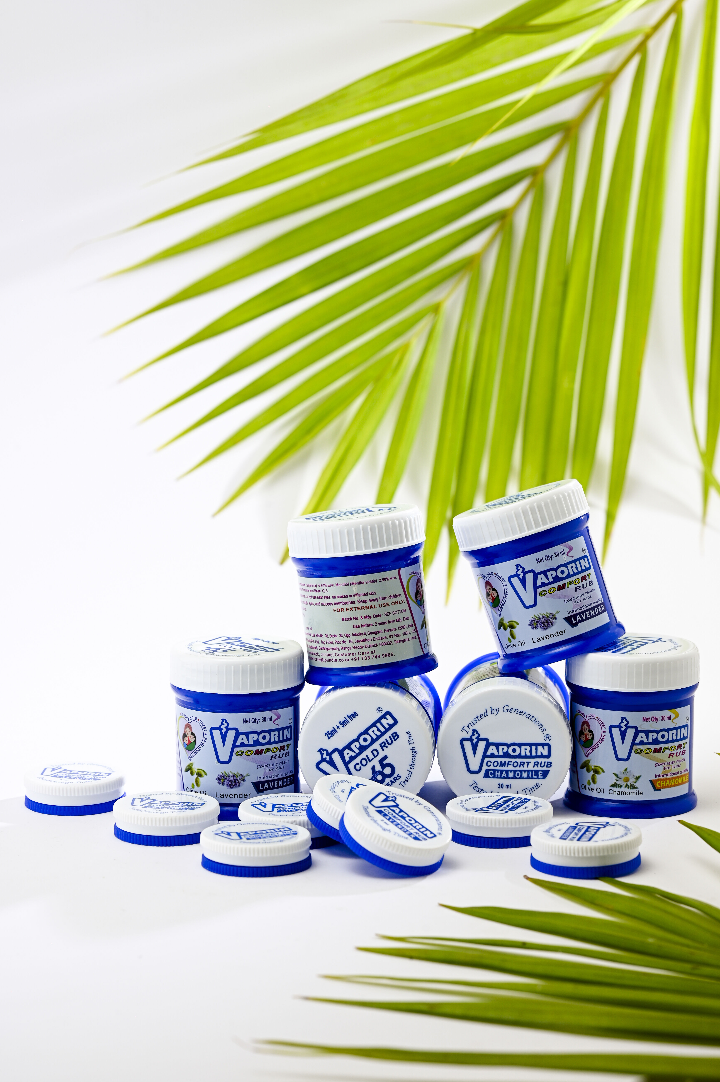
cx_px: 360
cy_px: 541
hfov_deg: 16.1
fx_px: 2553
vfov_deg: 23.9
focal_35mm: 85
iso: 100
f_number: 11
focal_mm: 85
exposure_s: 1/200
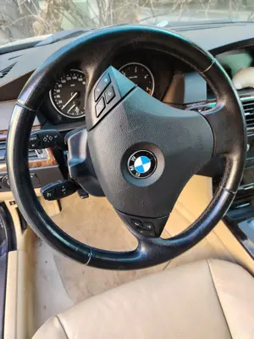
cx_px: 127
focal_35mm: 24
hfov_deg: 56.8
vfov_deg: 71.6
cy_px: 170
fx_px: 235
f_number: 1.75
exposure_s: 1/100
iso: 759
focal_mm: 5.25
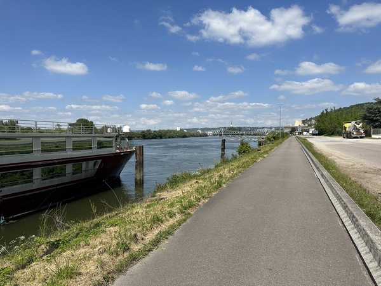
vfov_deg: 56.8
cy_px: 143
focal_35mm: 24
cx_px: 190
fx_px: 264
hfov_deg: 71.6
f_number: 1.78
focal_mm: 6.86
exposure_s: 1/6623
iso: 80
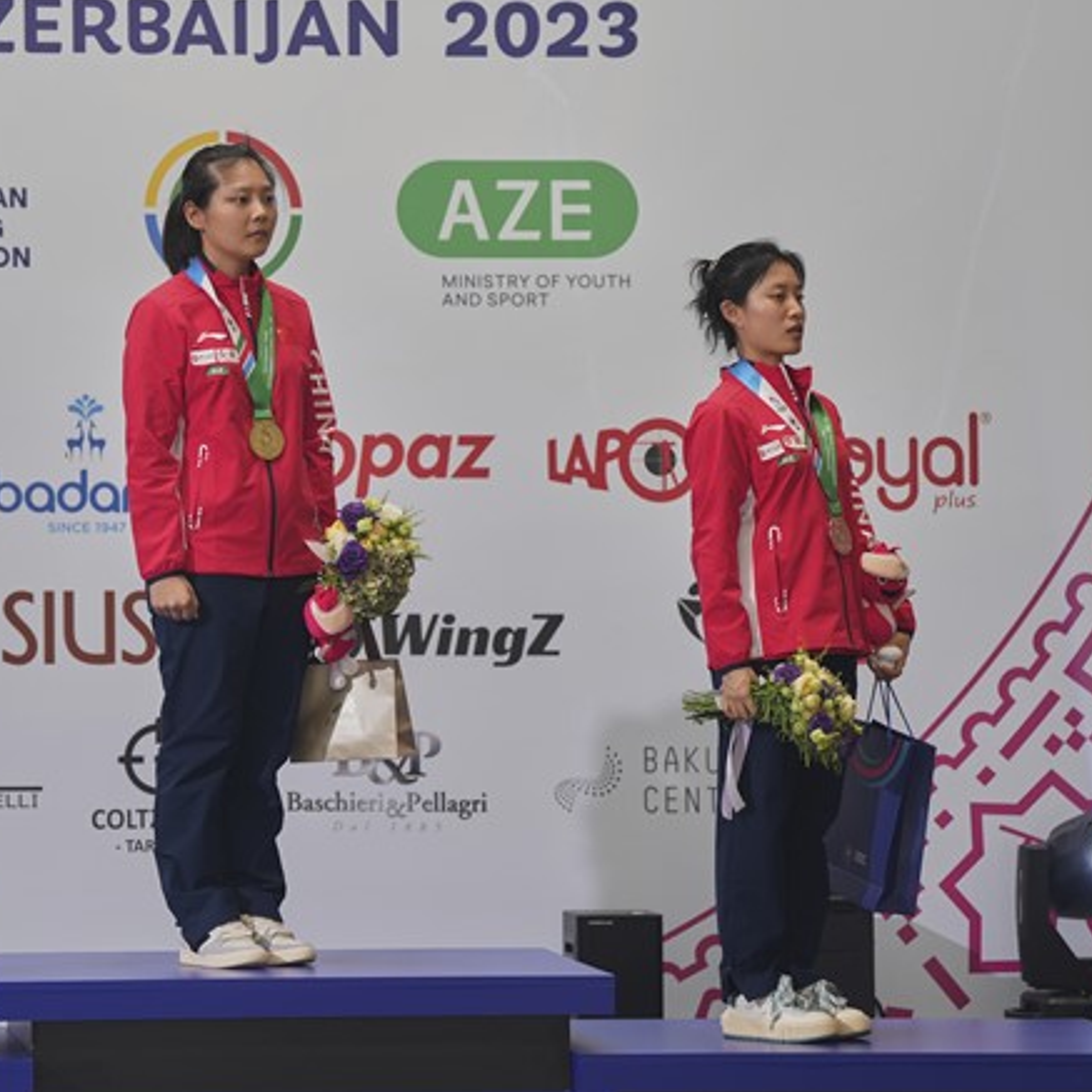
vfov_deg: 10.4
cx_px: 262
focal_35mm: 168
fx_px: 5996
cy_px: 550
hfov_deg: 10.4
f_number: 2.8
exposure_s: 1/125
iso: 400
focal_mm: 120
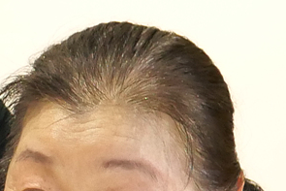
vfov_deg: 3.9
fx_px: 2798
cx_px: -383
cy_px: 174
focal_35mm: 352
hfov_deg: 5.7
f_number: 2.8
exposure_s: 1/80
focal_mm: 23.6
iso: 1600
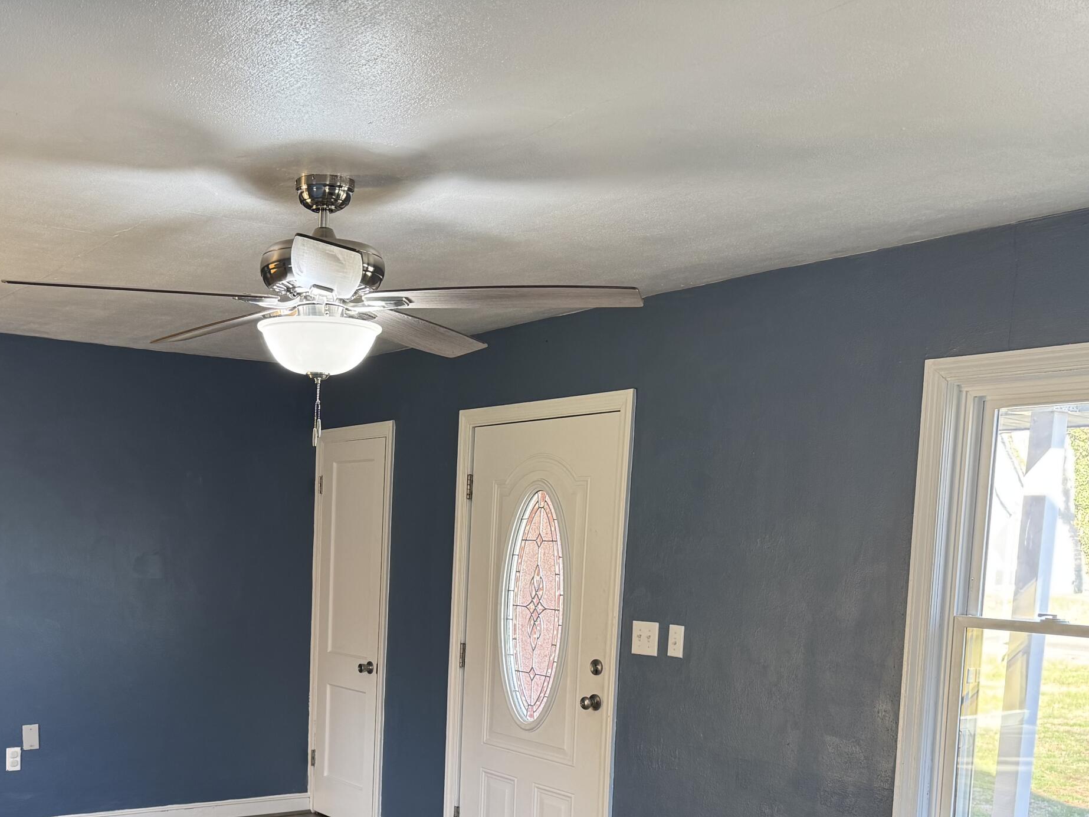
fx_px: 1227
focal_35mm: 39
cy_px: 660
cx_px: 286
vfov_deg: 35.6
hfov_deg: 46.3
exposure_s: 1/120
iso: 200
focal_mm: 6.76
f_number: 1.78
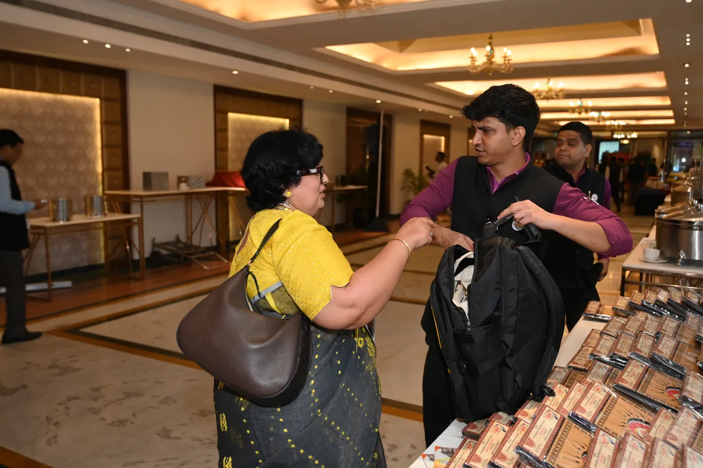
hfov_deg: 60.3
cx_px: 352
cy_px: 234
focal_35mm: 31
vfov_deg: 42.3
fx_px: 605
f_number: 4
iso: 1000
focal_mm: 31
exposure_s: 1/125
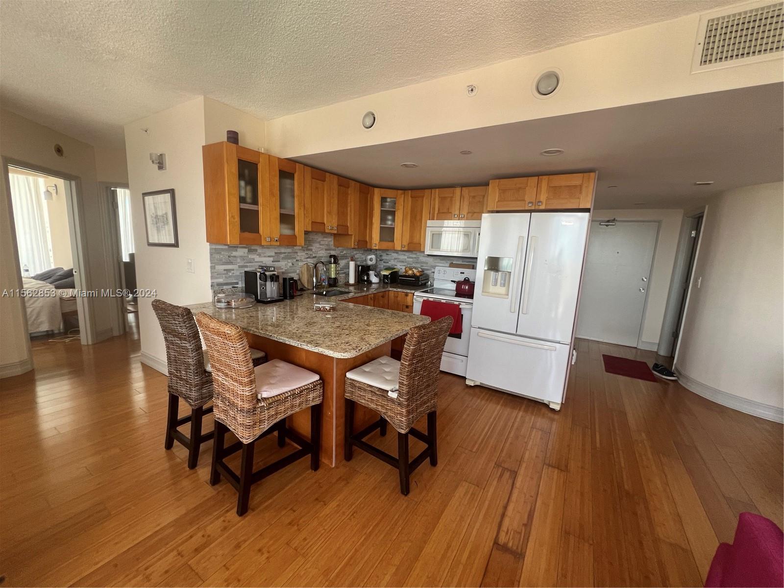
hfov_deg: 106.2
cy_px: 294
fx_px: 294
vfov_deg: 89.9
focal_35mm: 13
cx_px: 392
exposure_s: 1/99
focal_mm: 1.57
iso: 125
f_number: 1.8
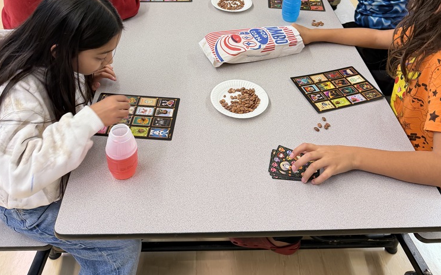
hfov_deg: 55.3
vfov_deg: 34.4
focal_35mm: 35
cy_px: 31
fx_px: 421
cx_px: 220
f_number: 1.78
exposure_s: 1/60
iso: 160
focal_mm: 6.76
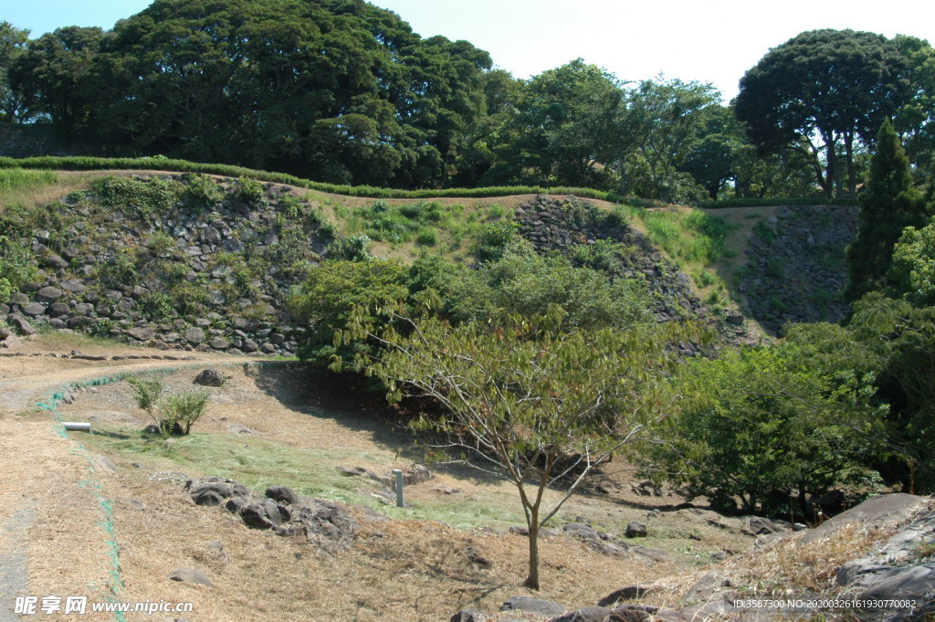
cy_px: 311
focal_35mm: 36
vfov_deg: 36.8
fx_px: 934
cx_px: 468
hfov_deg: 53.2
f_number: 7.1
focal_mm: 24
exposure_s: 1/200
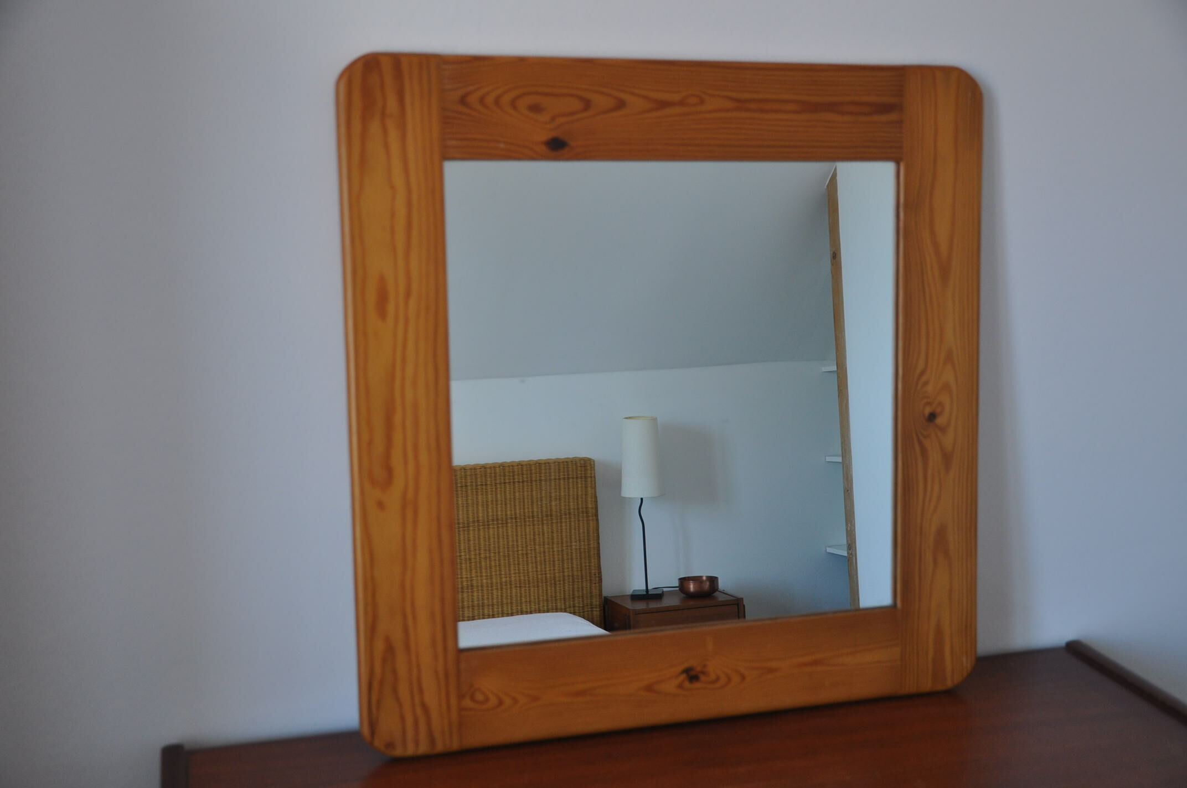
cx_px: 594
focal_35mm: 39
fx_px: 1284
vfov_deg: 34.1
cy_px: 394
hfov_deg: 49.6
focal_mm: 26
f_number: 4
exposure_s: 1/60
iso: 500
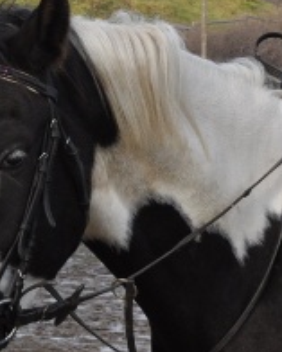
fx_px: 2094
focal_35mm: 201
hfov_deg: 7.6
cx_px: 388
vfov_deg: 9.5
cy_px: -21
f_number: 9
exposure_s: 1/320
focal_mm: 35
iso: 500
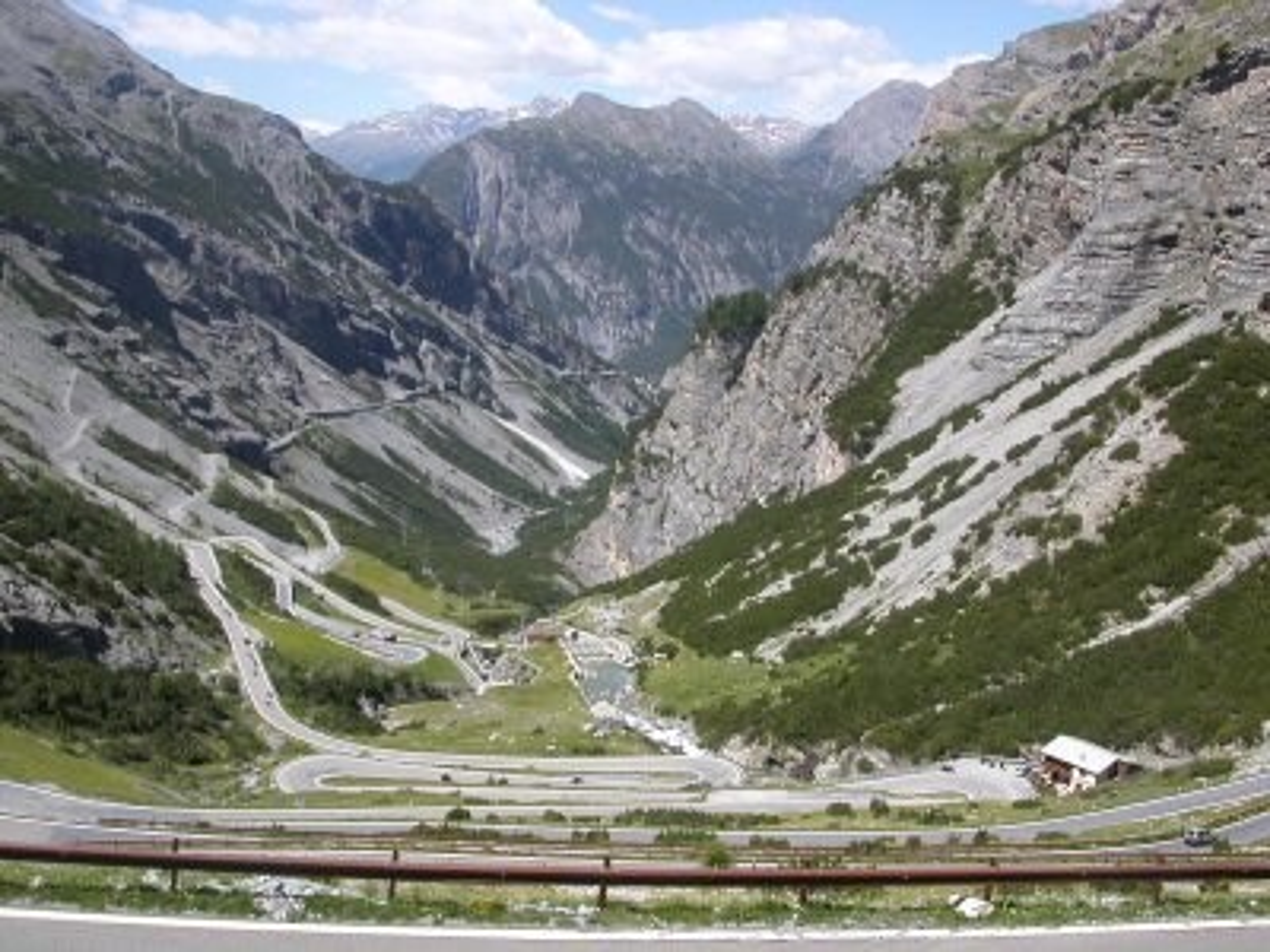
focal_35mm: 37
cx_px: 635
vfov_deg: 38.7
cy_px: 476
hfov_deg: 50.1
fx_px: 1357
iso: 100
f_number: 4.5
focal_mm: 5.6
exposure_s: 1/470
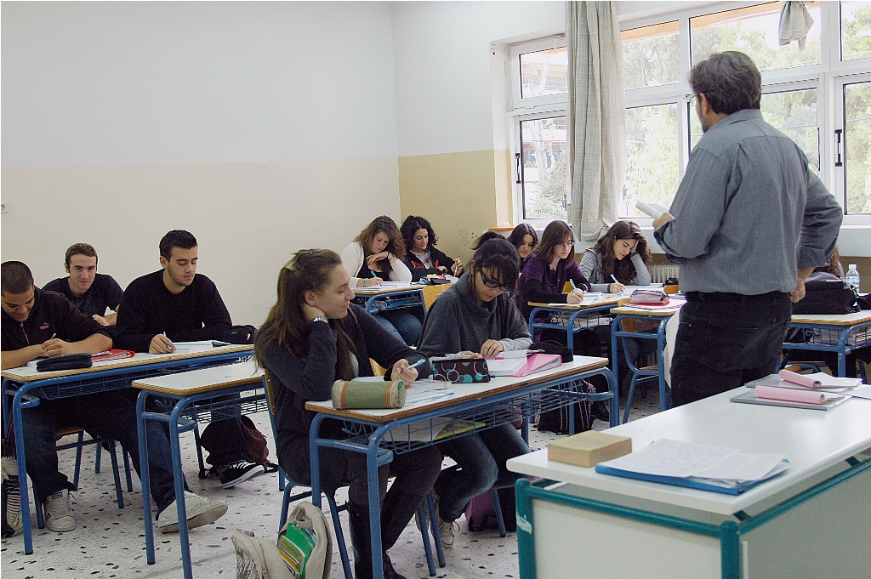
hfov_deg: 49.6
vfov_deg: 34.2
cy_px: 290
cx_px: 436
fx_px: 943
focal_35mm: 39
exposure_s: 1/60
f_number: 4
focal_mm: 26
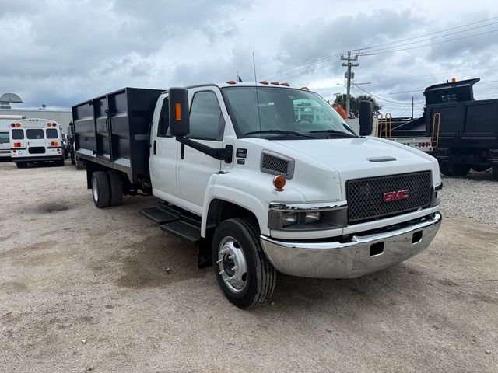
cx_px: 249
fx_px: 345
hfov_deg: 71.6
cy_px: 186
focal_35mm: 24
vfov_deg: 56.8
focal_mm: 6.76
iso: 80
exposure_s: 1/2907
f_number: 1.78
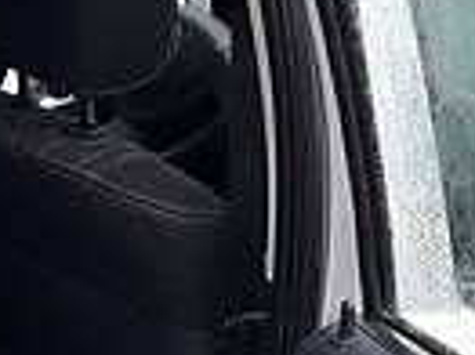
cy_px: 485
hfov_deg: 11.4
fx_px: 2344
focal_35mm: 171
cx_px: -47
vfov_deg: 8.5
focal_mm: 3.7
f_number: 1.9
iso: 50
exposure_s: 1/100
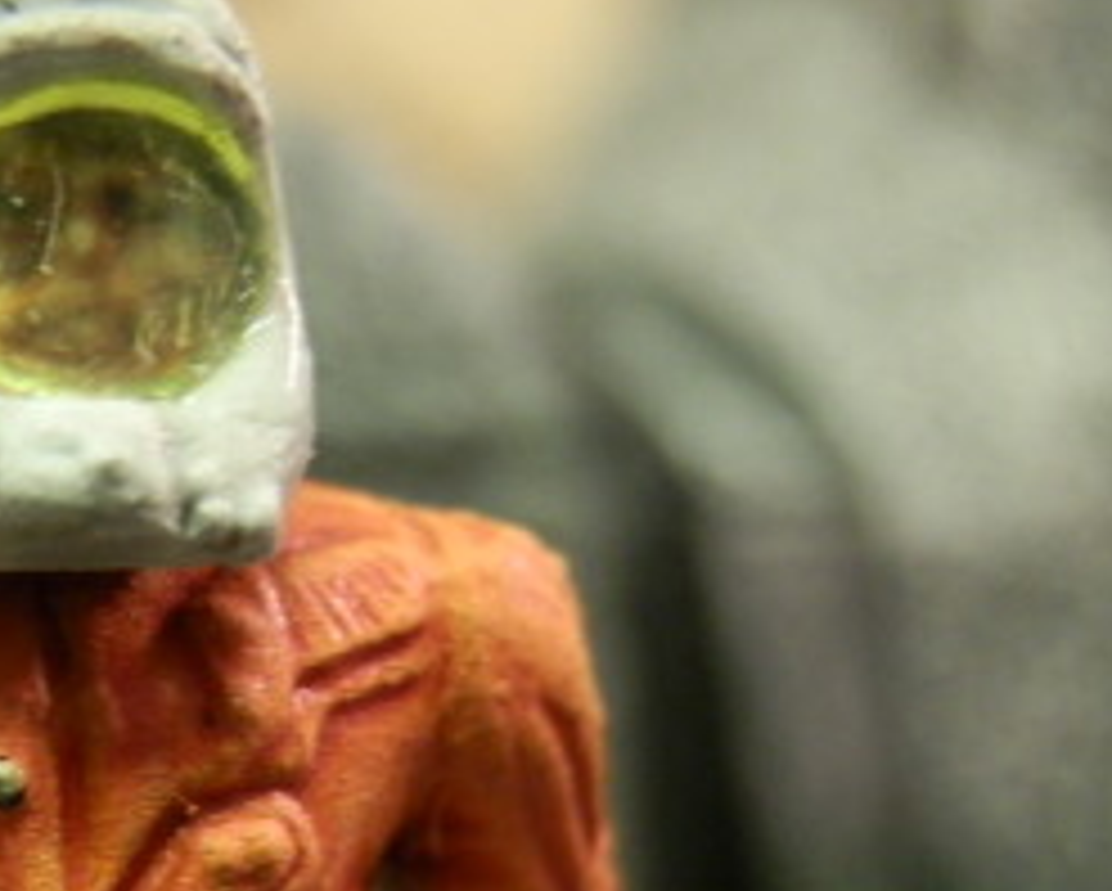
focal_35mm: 129
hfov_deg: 14.7
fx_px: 4249
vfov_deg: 11.9
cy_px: 716
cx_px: 41
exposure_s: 1/8
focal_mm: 10.99
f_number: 3.7
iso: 250
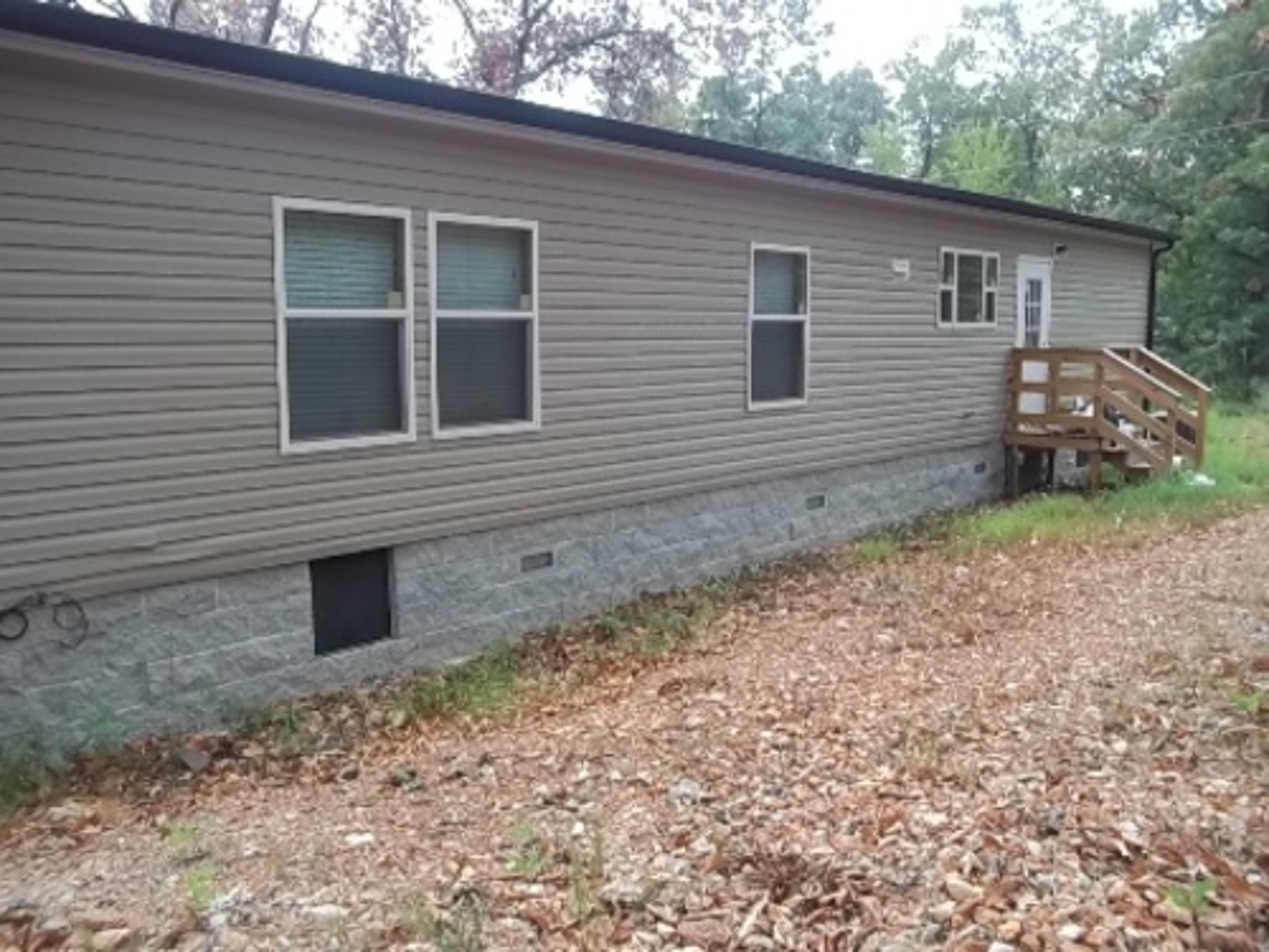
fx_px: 1173
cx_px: 634
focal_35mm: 32
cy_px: 476
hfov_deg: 56.8
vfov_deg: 44.2
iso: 80
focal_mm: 5.7
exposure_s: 1/250
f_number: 2.9
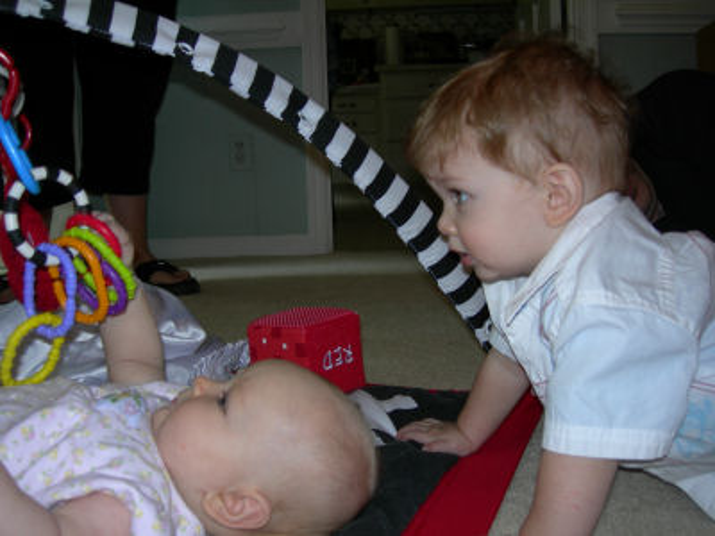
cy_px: 268
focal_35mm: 38
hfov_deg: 49.0
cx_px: 358
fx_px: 785
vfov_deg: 37.7
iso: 50
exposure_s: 1/60.1
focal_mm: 7.8
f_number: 2.8
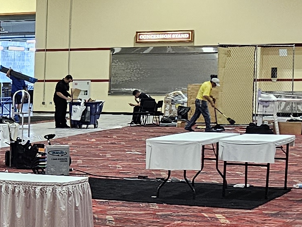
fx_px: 1081
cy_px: 191
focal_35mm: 124
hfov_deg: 12.9
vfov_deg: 11.9
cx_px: -381
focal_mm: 6.3
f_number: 1.7
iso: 400
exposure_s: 1/120
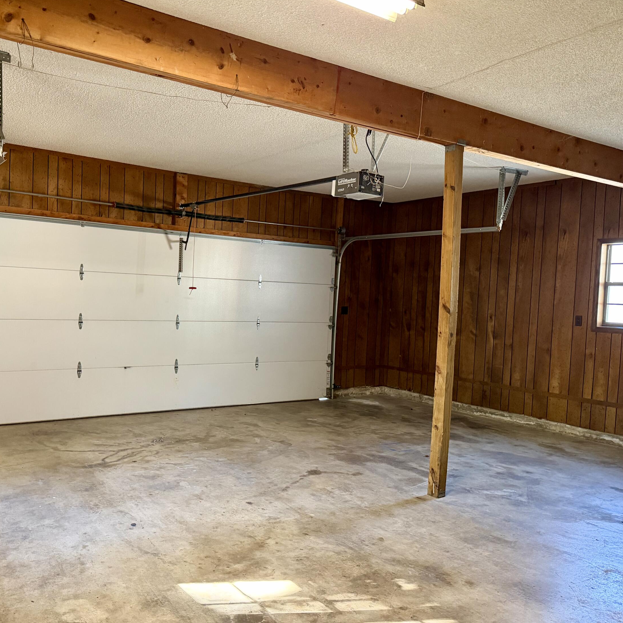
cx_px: 228
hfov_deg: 54.9
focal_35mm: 29
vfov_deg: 55.6
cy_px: 316
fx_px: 590
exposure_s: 1/40
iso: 640
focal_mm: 6.76
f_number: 1.78
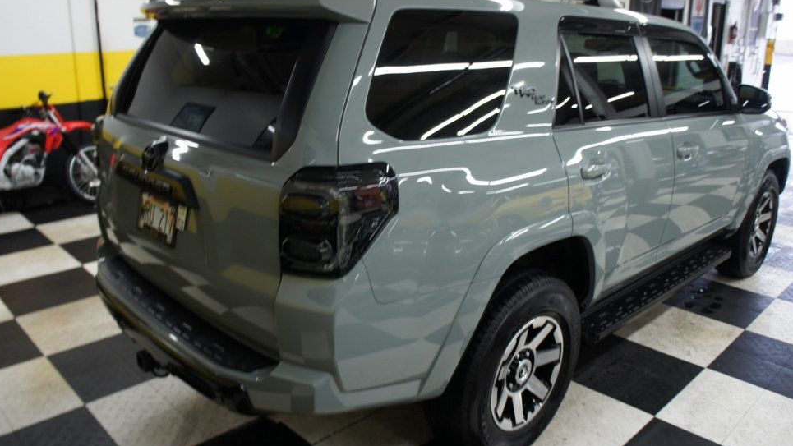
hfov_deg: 64.3
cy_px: 224
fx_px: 631
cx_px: 414
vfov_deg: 39.0
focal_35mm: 30
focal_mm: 18
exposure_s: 1/30
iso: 250
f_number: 3.5
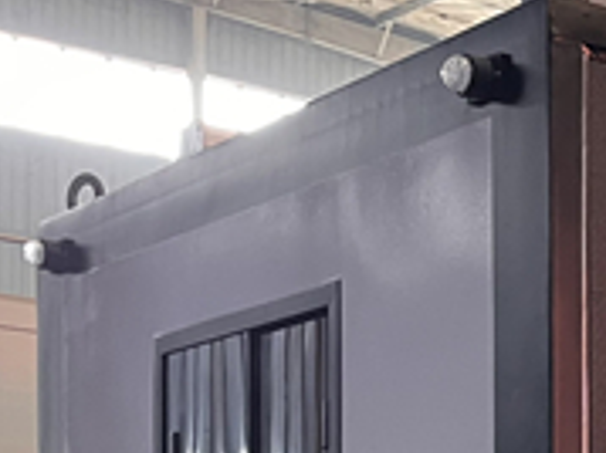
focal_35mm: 116
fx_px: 2029
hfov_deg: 15.3
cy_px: 710
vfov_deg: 12.1
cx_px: 985
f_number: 1.6
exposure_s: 1/50
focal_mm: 5.1
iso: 160
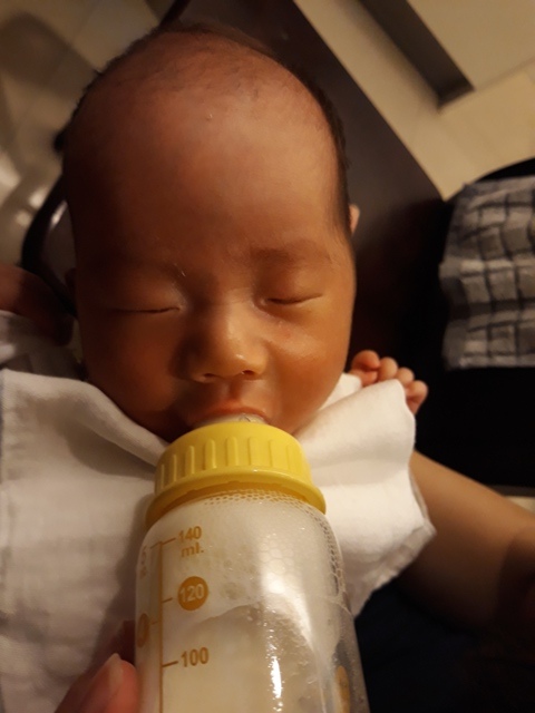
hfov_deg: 51.4
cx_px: 268
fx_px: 556
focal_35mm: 27
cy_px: 356
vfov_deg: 65.3
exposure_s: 1/24
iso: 250
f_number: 1.7
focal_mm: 3.71
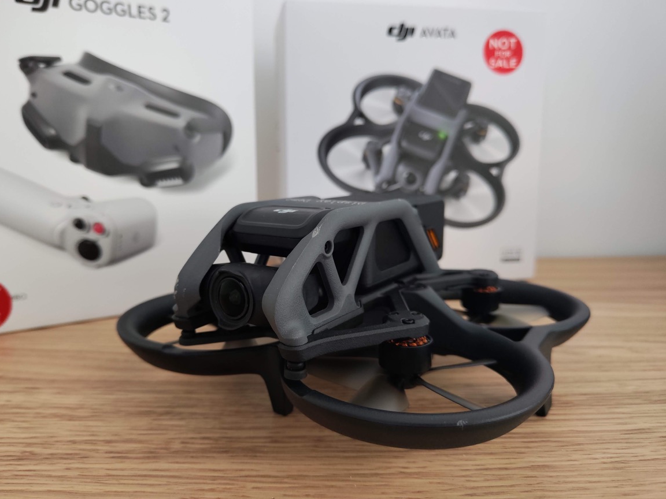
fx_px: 481
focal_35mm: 25
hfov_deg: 69.4
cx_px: 320
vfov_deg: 54.9
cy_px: 250
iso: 477
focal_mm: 5.59
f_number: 1.88
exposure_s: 1/100
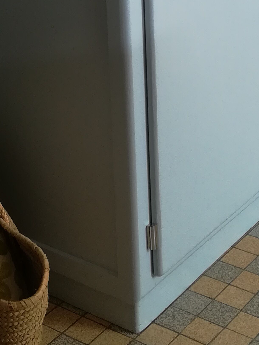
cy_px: -66
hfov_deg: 16.8
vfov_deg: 20.8
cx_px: 119
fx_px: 878
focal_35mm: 88
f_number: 2.2
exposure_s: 1/33.3
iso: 80
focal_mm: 3.83
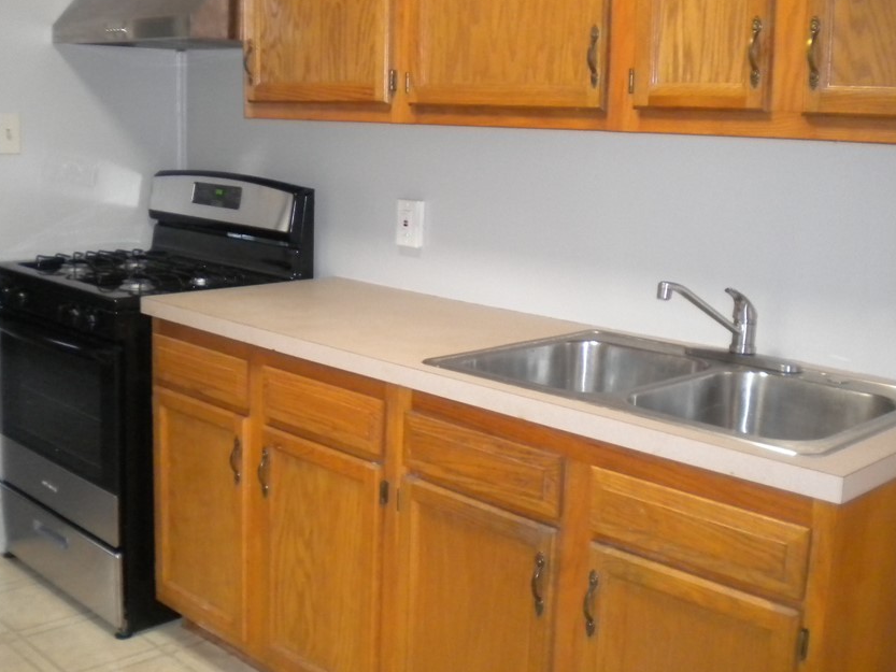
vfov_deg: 33.6
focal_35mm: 43
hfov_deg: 43.7
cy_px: 302
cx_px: 388
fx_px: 1113
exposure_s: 1/30
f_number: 3.1
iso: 400
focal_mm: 6.3
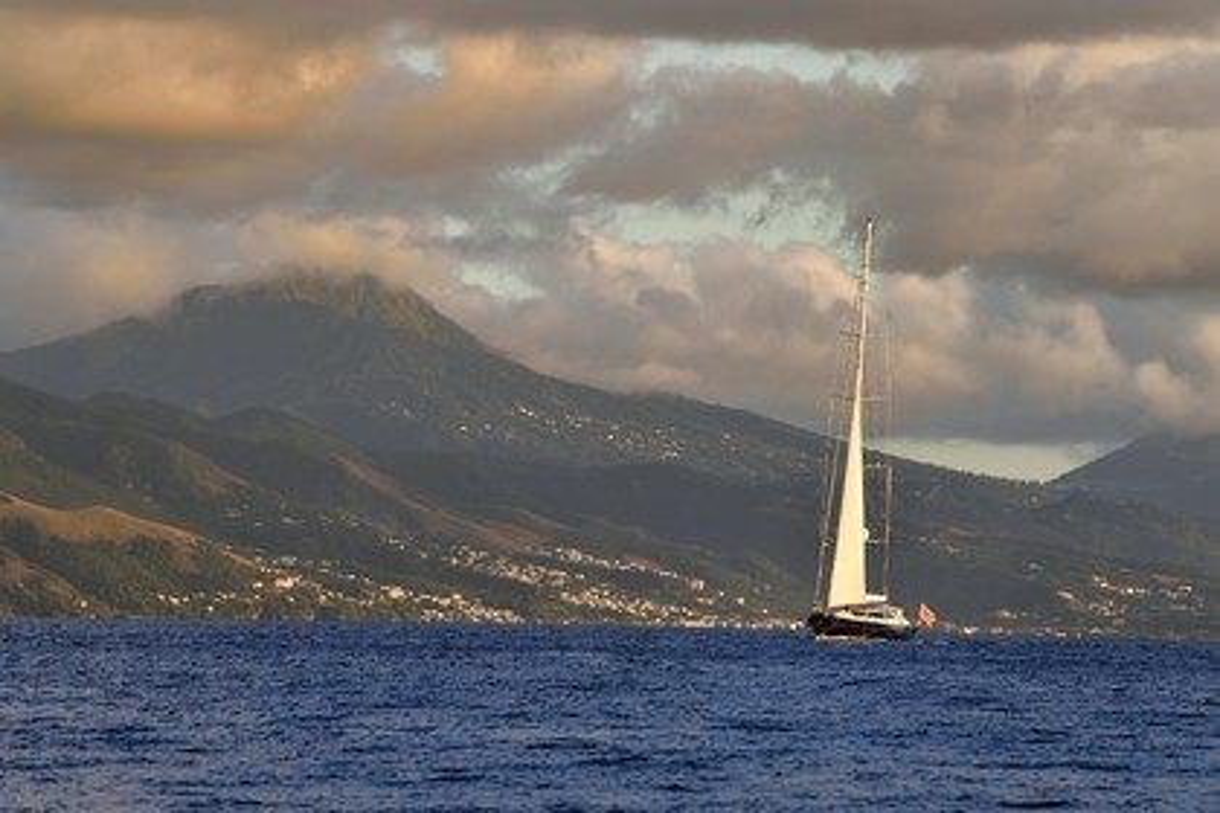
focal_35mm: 200
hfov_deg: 10.3
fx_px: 6777
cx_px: 610
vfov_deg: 6.9
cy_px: 406
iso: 400
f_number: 6.3
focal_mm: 200
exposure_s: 1/640
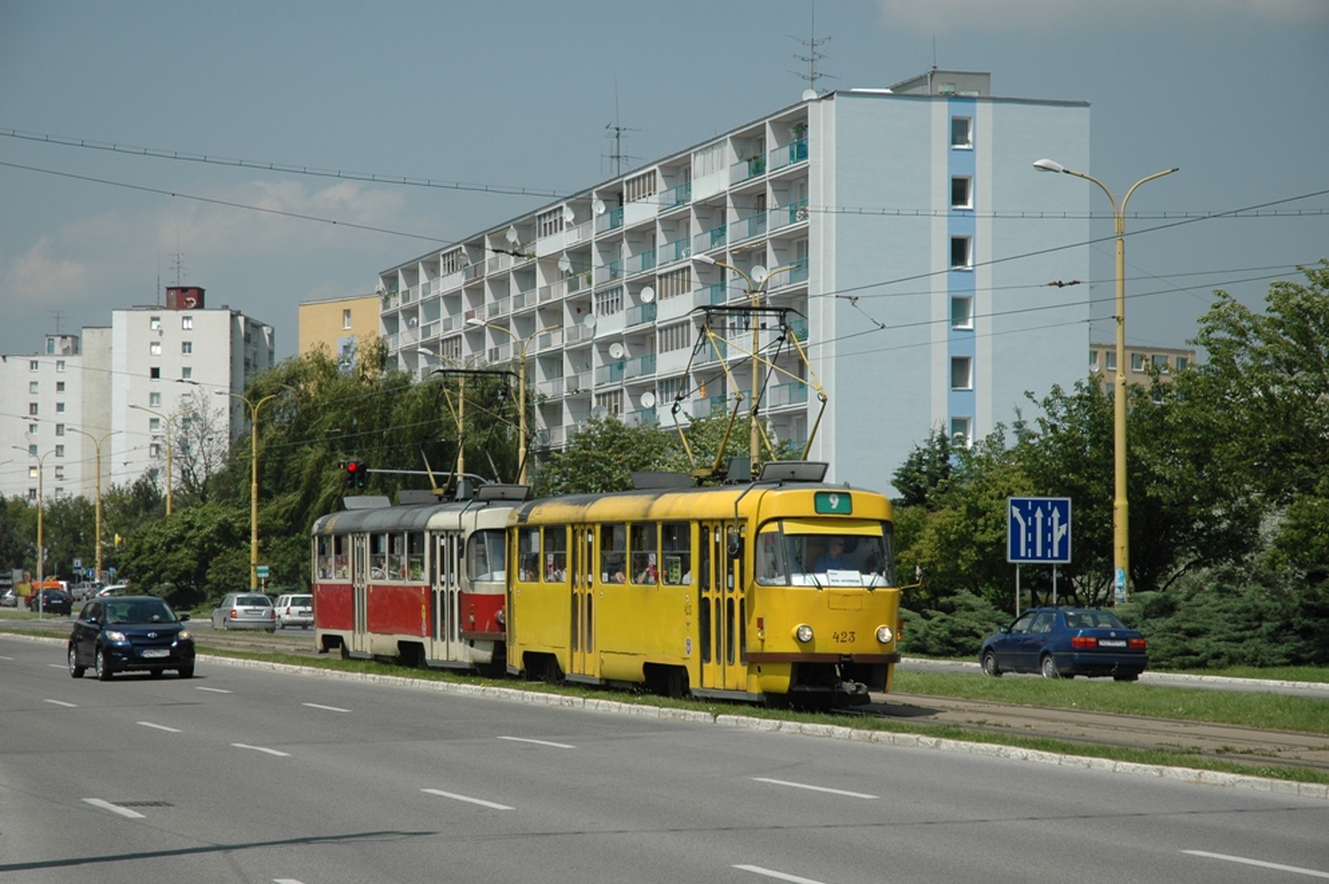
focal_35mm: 93
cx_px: 664
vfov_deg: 14.7
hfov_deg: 21.9
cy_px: 442
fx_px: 3430
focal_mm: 62
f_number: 5.6
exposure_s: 1/1600
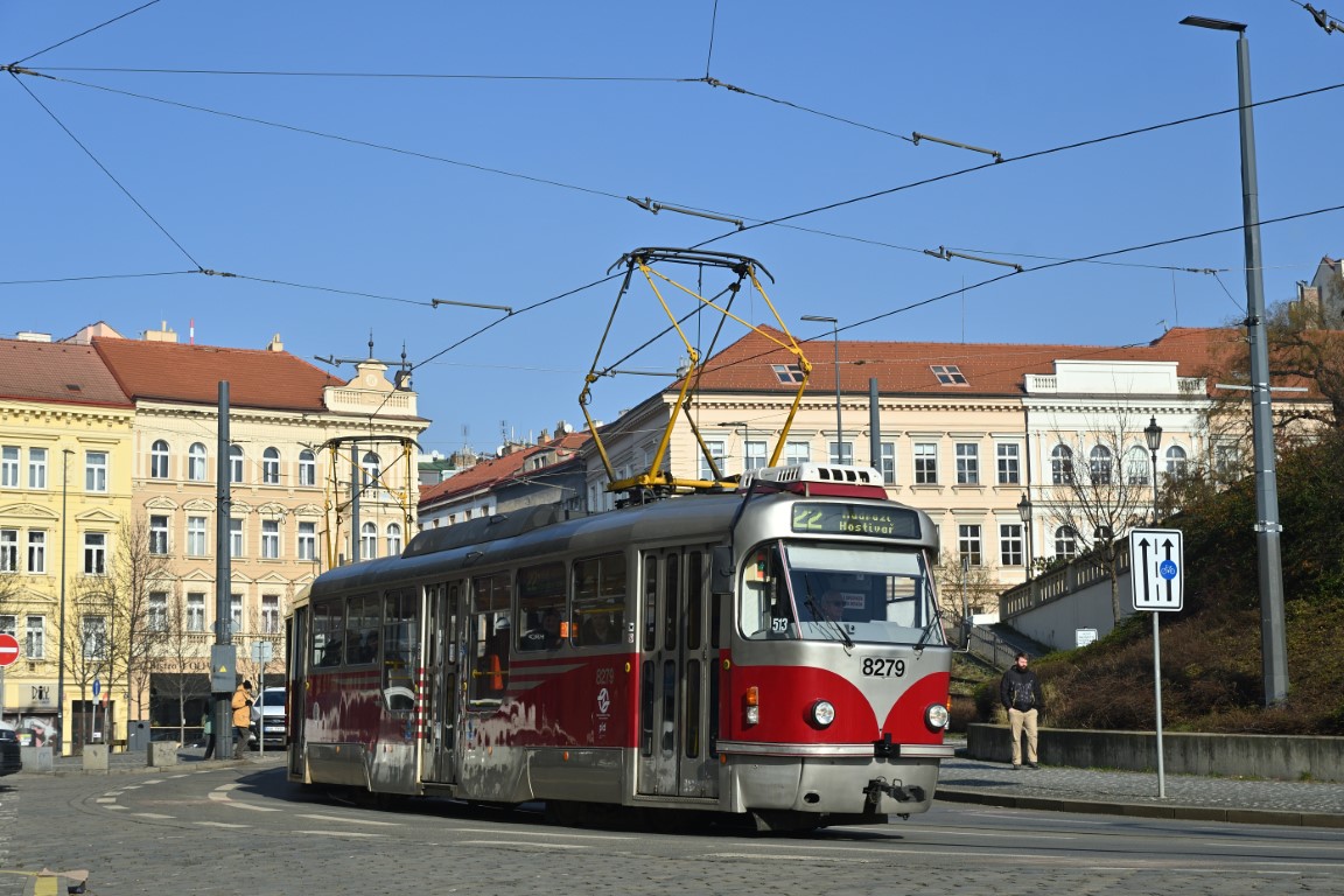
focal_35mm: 63
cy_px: 448
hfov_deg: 31.9
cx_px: 672
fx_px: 2352
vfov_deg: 21.6
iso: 100
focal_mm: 42
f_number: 6.3
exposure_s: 1/1000
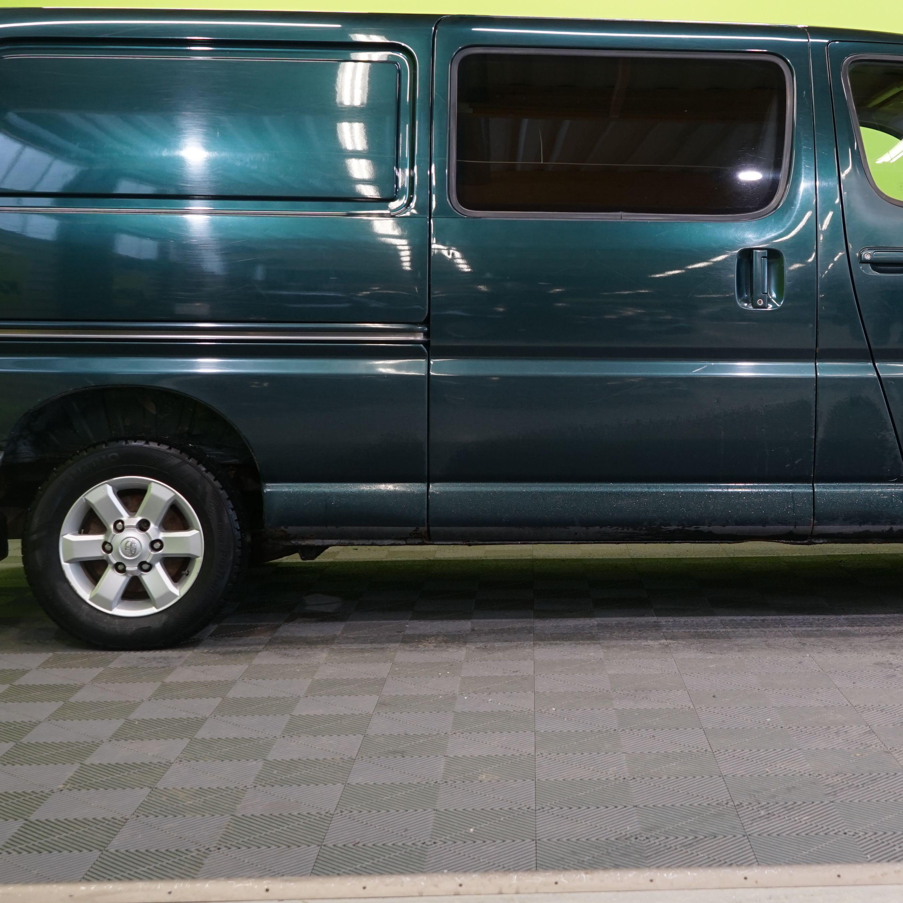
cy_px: 351
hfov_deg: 30.7
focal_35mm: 55
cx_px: 635
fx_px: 1623
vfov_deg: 31.0
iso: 500
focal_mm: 30
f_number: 5.6
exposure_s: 1/25
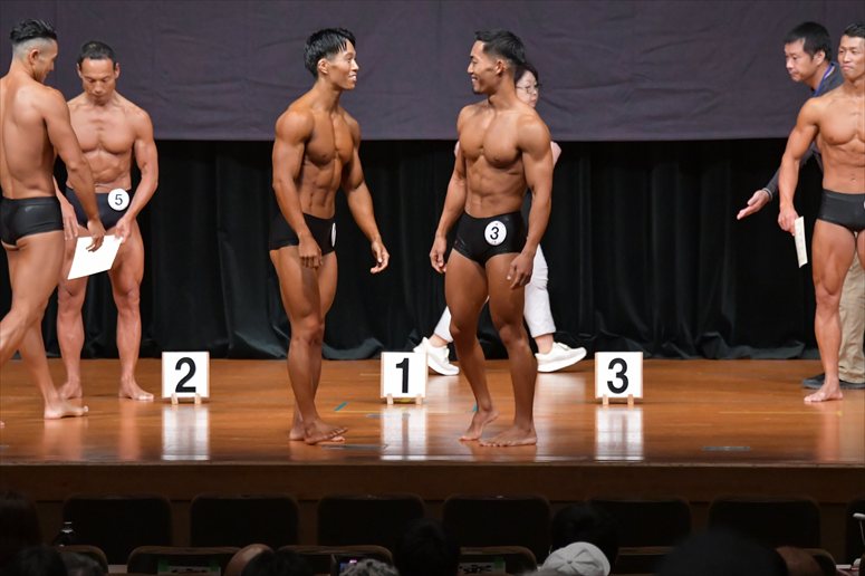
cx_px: 432
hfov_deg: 9.5
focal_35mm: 217
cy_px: 288
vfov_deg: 6.3
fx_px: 5212
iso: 6400
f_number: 5.6
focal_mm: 145
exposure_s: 1/400
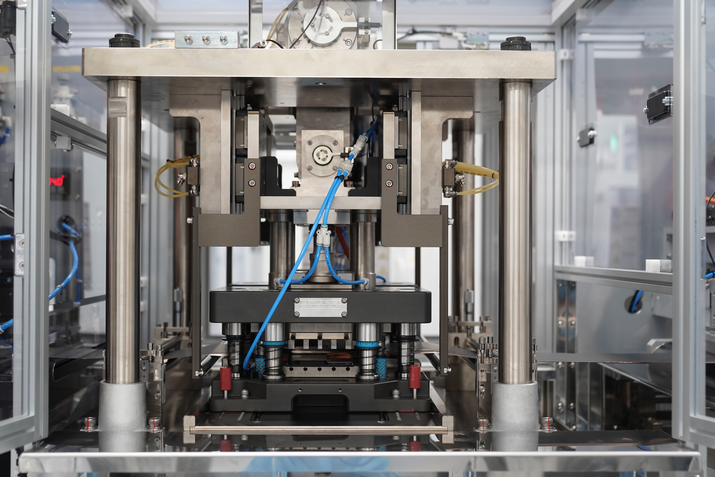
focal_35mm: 47
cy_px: 238
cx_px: 358
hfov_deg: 41.9
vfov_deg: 28.6
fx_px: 933
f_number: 2.8
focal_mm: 47
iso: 800
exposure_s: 1/80
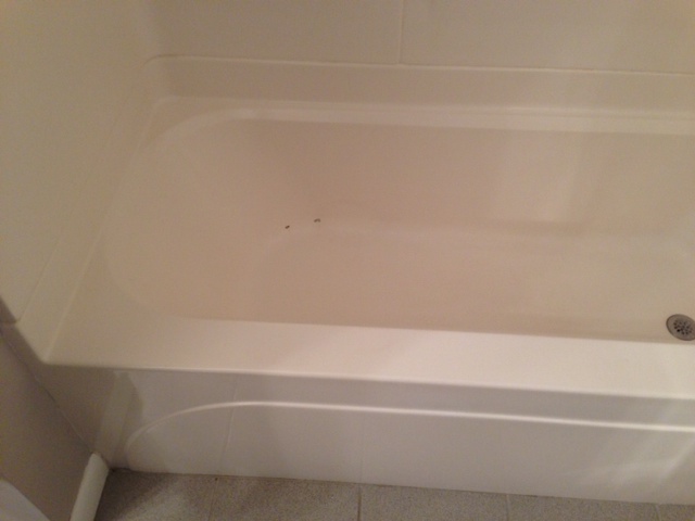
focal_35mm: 33
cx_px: 348
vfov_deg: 42.9
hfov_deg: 55.4
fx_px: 663
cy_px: 260
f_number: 2.4
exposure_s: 1/20
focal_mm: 4.12
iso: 125
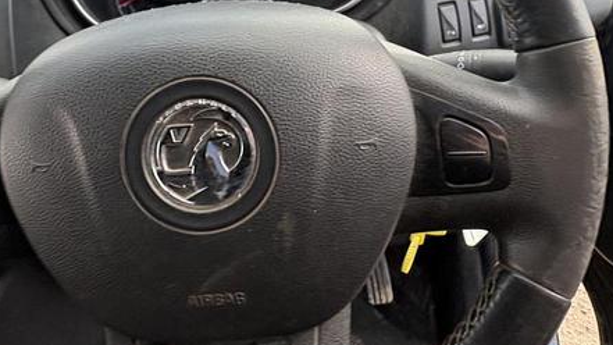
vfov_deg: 36.7
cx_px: 275
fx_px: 504
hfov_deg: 62.5
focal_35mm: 31
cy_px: 77
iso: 125
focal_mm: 2.22
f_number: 2.2
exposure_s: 1/126
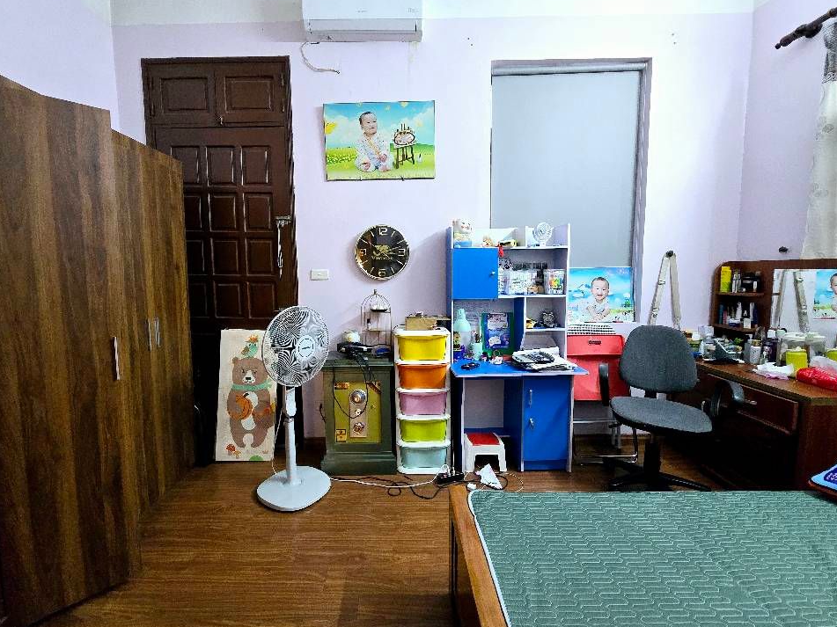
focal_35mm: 14
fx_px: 338
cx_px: 391
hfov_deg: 101.9
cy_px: 310
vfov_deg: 85.7
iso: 640
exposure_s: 1/50
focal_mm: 2.2
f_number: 2.2
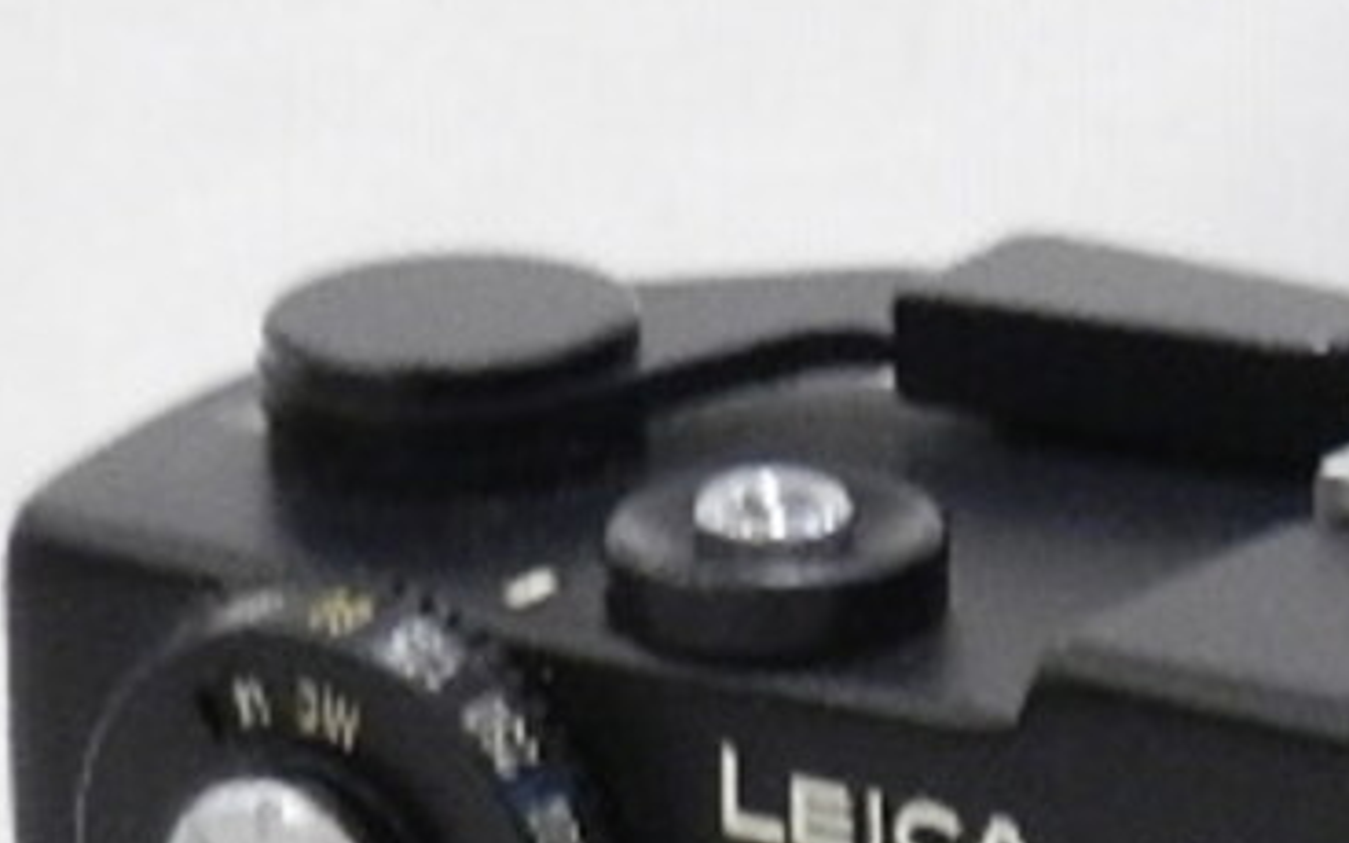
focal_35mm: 290
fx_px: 10662
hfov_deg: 7.2
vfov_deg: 4.5
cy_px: 1426
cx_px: 1719
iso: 800
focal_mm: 14.9
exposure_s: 1/50
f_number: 4.4
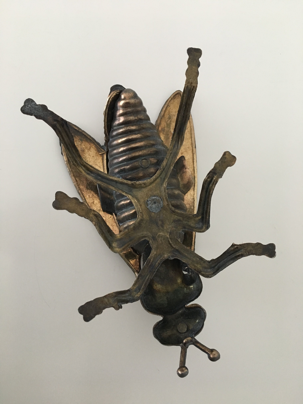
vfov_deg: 61.7
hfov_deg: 48.2
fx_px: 338
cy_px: 202
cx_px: 152
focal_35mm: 29
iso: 200
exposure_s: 1/33
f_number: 2.2
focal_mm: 4.15
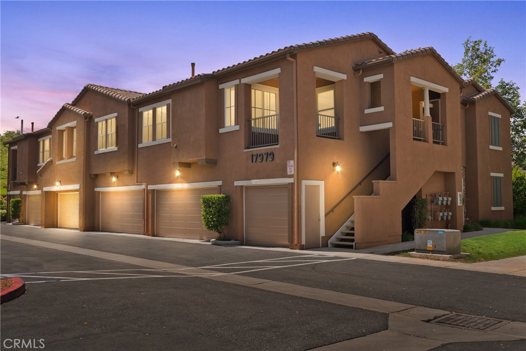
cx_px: 263
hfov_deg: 54.4
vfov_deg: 37.9
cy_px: 176
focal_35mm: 35
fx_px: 511
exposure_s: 1/10
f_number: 9.5
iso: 80
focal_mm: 35
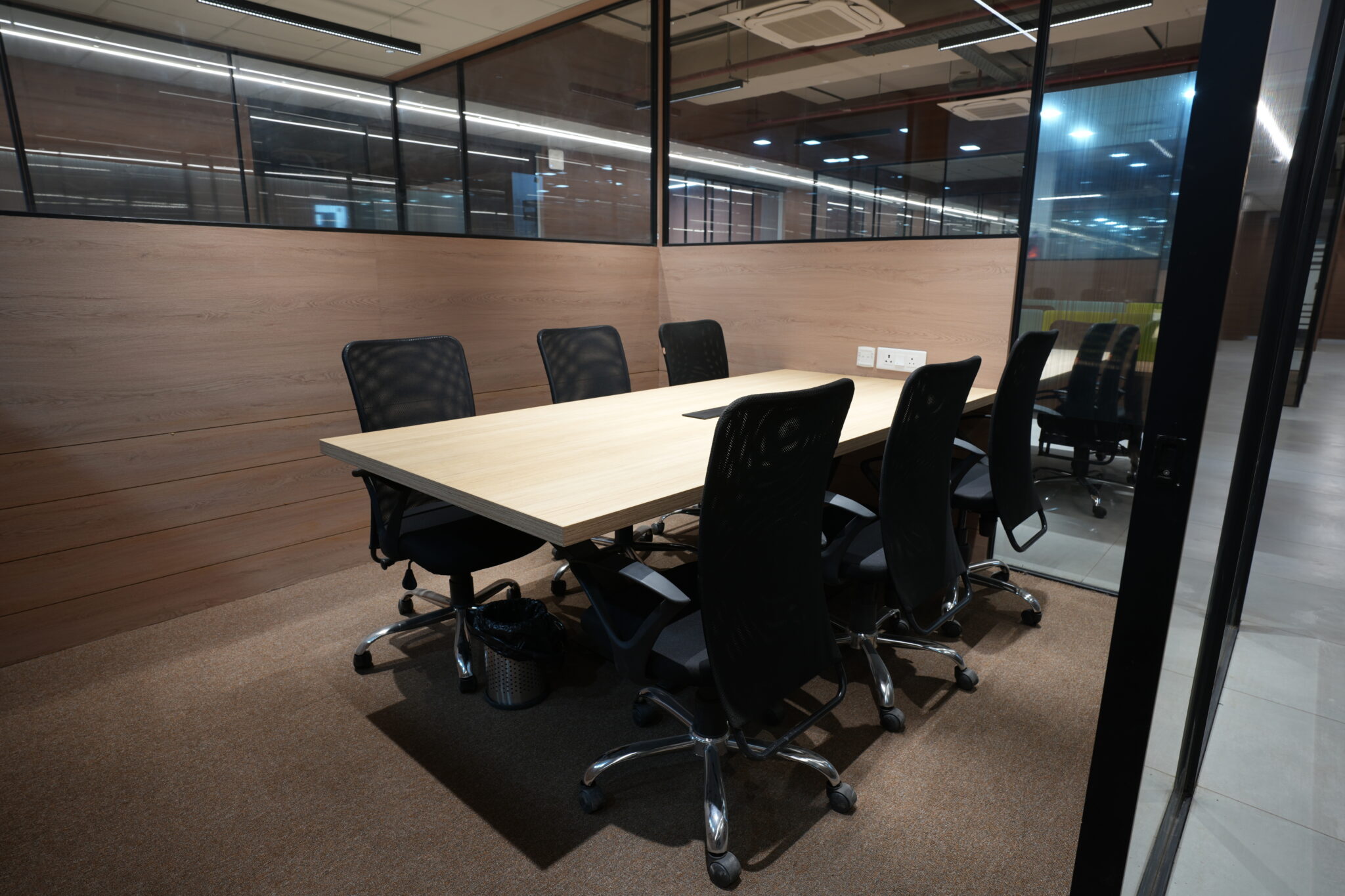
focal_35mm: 19
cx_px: 672
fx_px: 710
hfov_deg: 86.9
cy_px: 448
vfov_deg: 64.5
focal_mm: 19
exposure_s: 1/1.6
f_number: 8
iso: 100
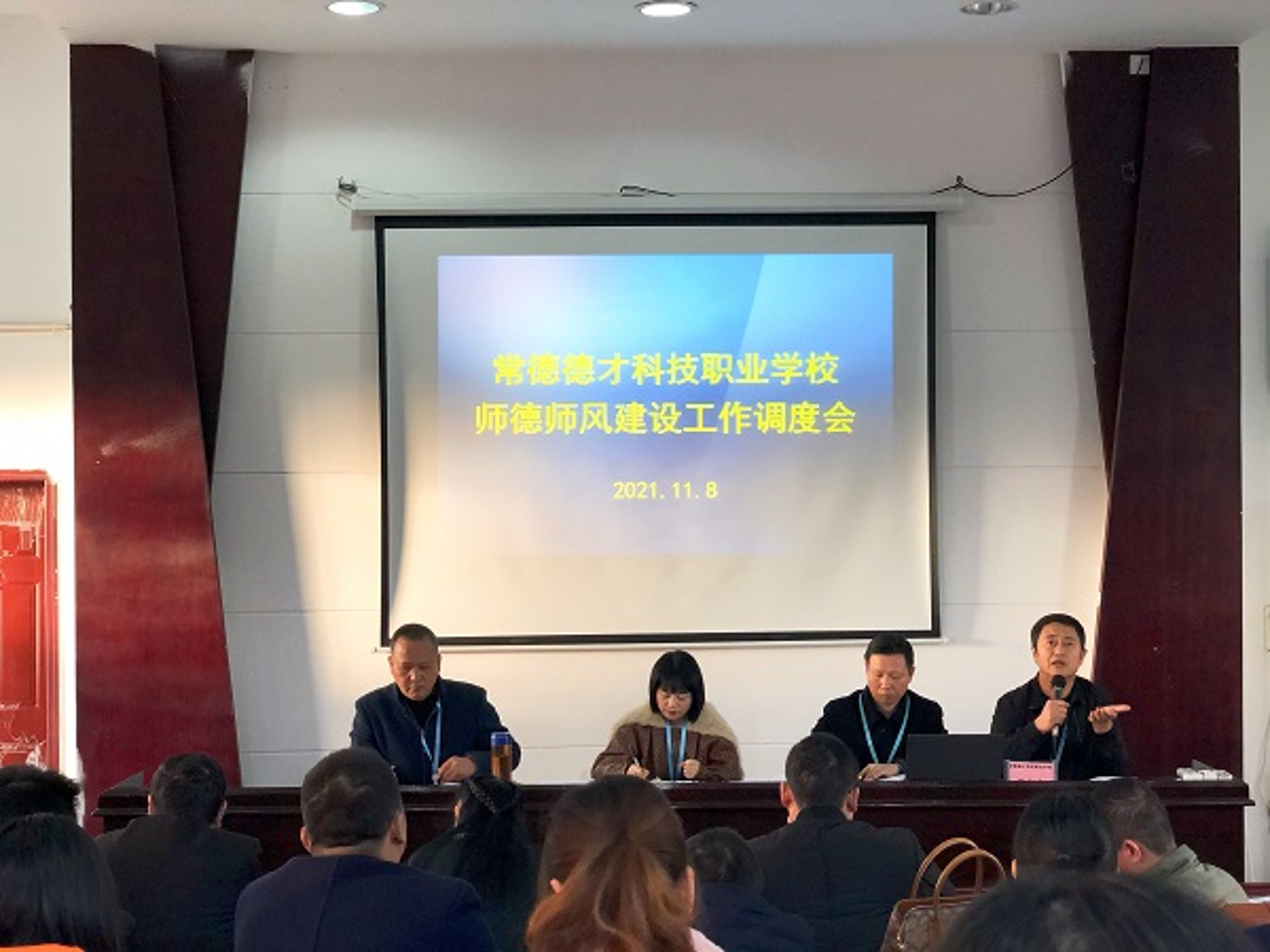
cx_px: 635
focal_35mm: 52
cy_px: 476
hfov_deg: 36.8
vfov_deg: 28.0
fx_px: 1908
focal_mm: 6
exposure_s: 1/33
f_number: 2.4
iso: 100
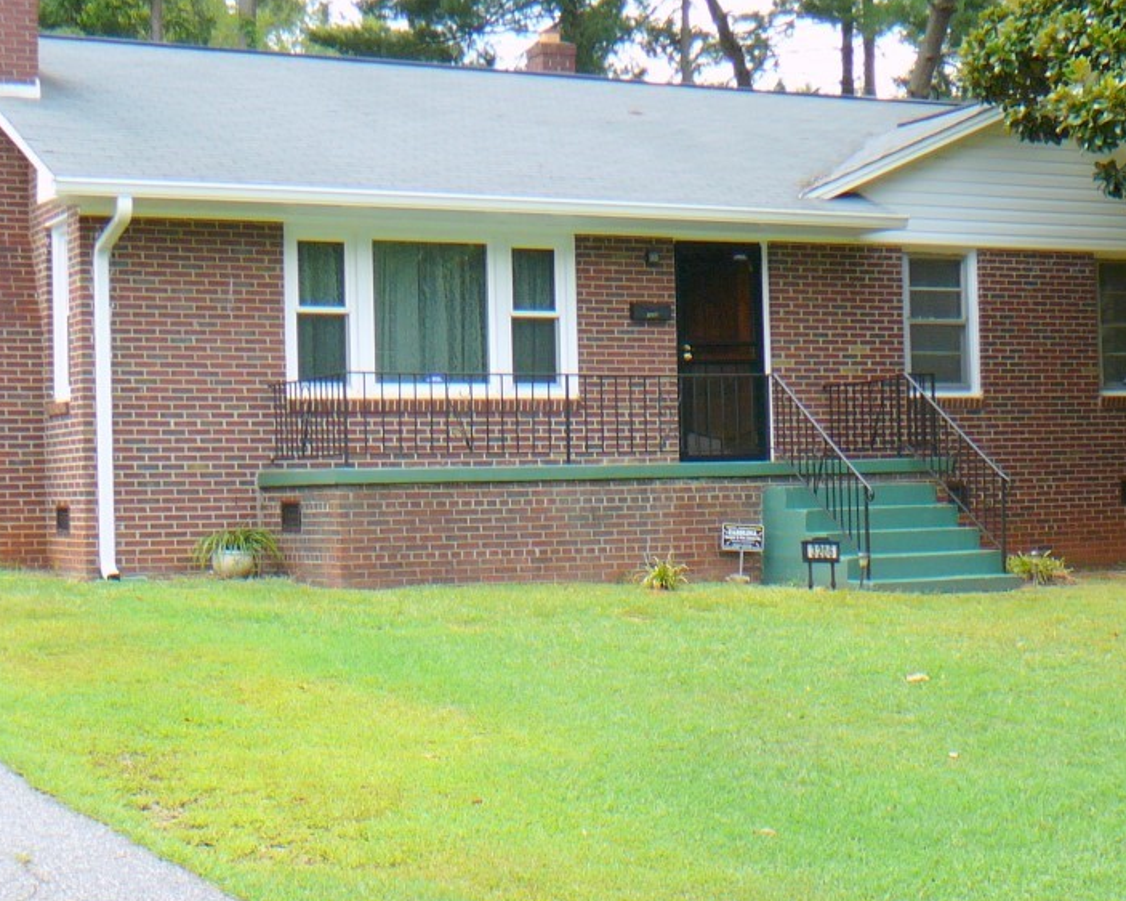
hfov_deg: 29.6
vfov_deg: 23.8
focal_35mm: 64
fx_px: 2132
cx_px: 604
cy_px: 534
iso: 80
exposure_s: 1/160
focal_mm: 6.7
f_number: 3.2
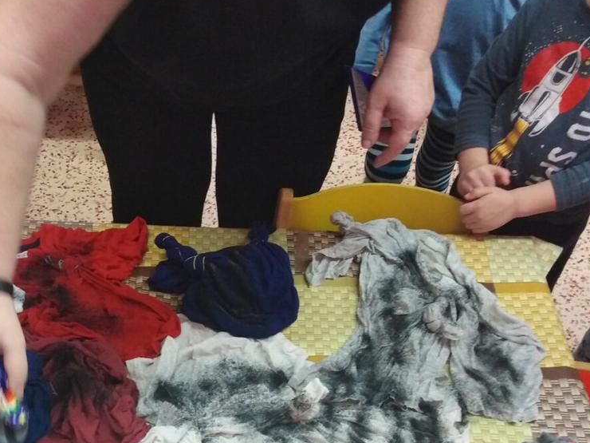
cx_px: 165
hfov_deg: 39.6
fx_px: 801
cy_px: 390
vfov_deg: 29.7
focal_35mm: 47
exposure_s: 1/33.3
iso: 439
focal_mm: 3.46
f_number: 2.2
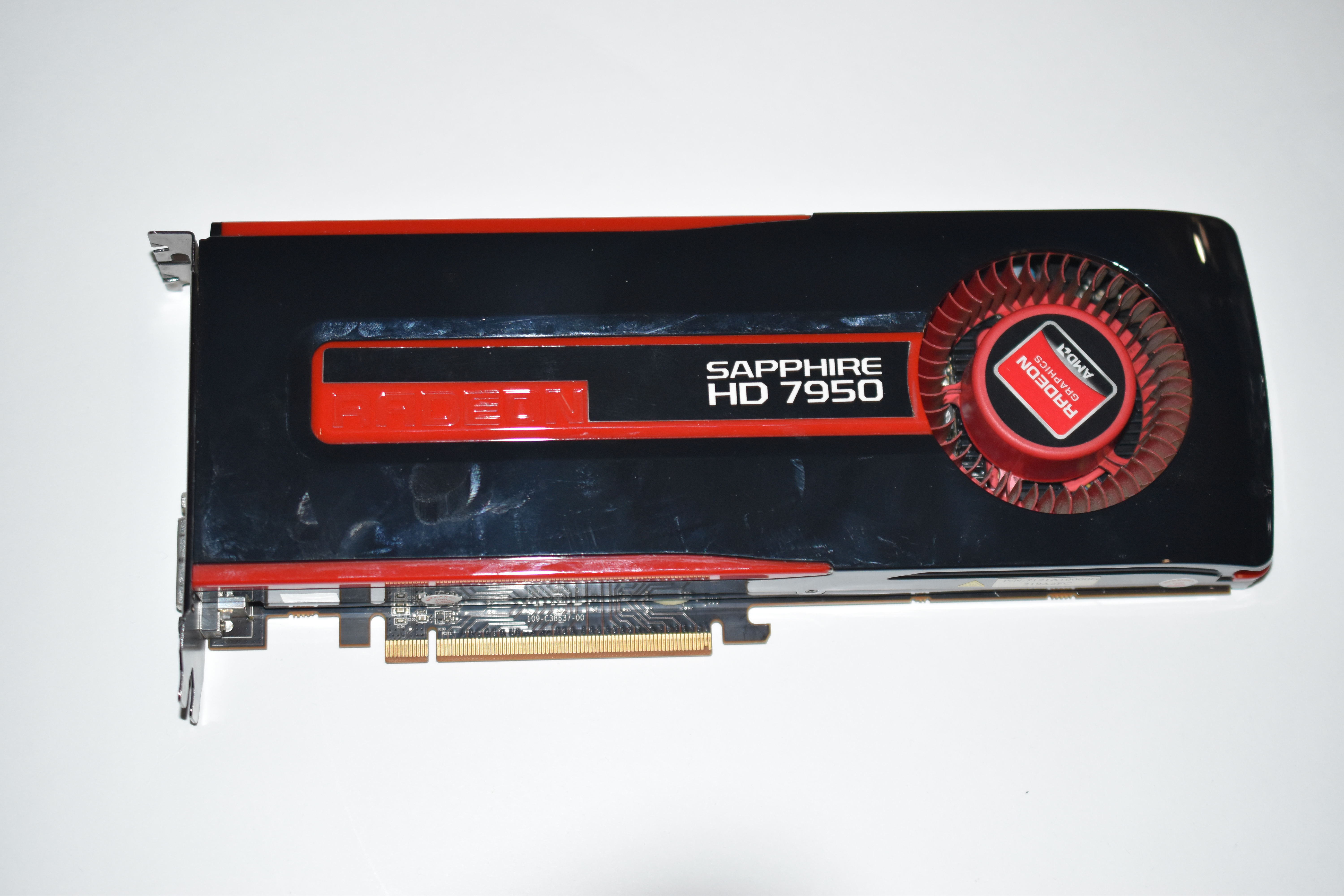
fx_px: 2240
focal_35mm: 60
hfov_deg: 33.4
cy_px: 448
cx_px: 672
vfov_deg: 22.6
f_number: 2.8
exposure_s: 1/60
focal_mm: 40
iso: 1400
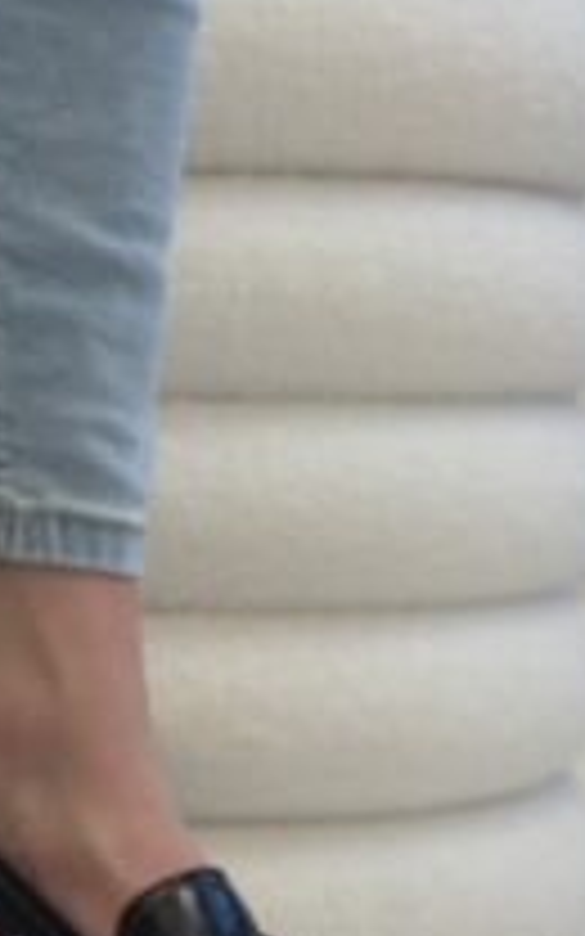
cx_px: -45
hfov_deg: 13.1
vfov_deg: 21.0
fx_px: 2500
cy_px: 716
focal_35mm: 98
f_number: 1.78
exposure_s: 1/100
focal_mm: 6.86
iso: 125
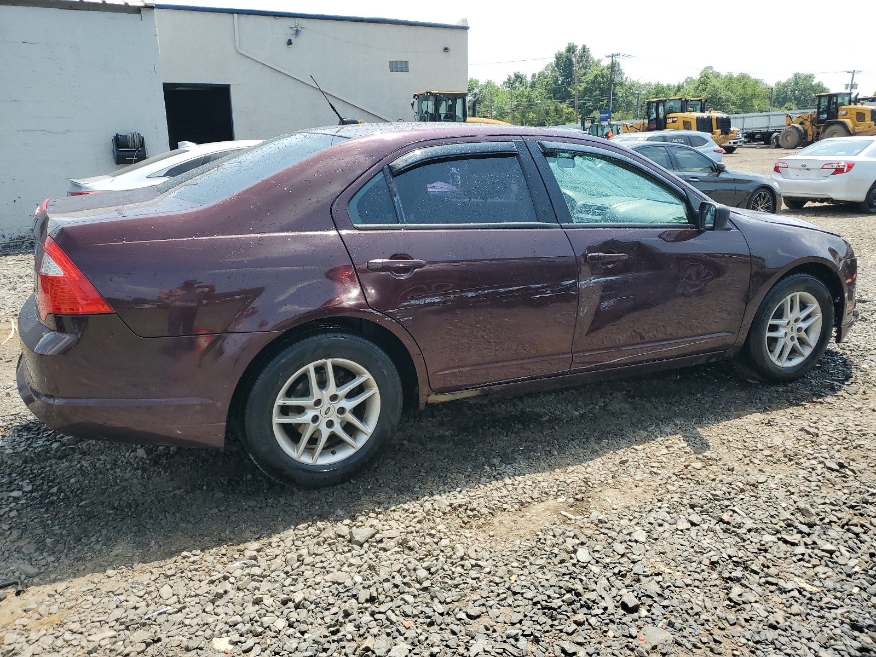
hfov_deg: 67.3
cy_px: 328
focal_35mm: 26
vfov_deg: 53.1
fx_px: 658
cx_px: 438
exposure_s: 1/1667
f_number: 1.5
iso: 50
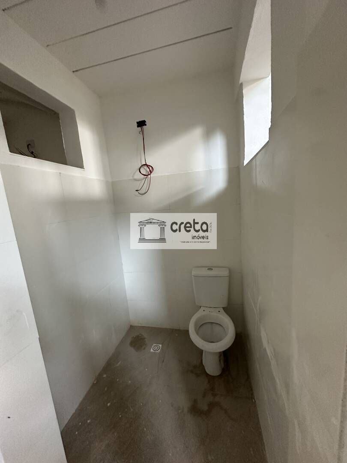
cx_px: 174
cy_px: 232
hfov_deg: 85.7
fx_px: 187
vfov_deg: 102.1
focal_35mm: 14
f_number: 2.2
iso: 320
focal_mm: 2.22
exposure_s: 1/70
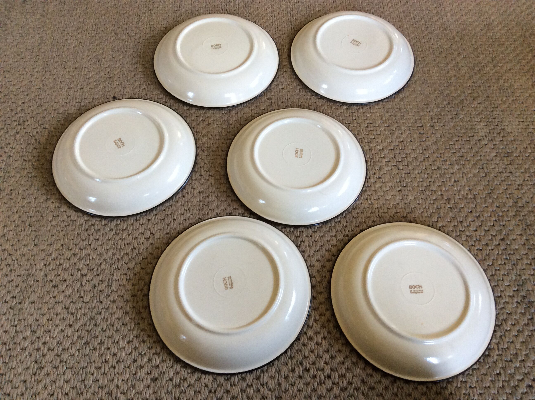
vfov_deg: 44.1
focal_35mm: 32
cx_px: 268
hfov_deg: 56.9
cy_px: 200
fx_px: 494
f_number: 2.4
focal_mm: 3.3
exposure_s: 1/25
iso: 100
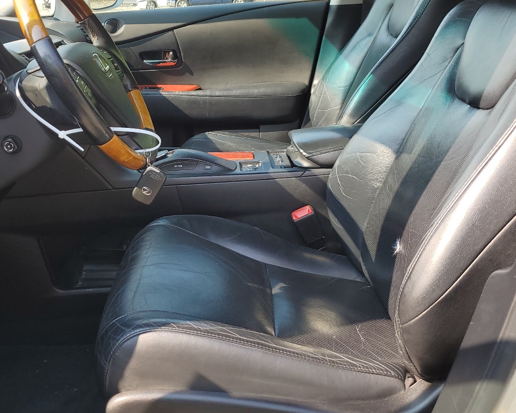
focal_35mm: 39
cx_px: 195
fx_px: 596
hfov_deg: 46.5
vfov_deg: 38.2
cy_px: 185
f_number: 1.5
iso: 50
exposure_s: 1/455
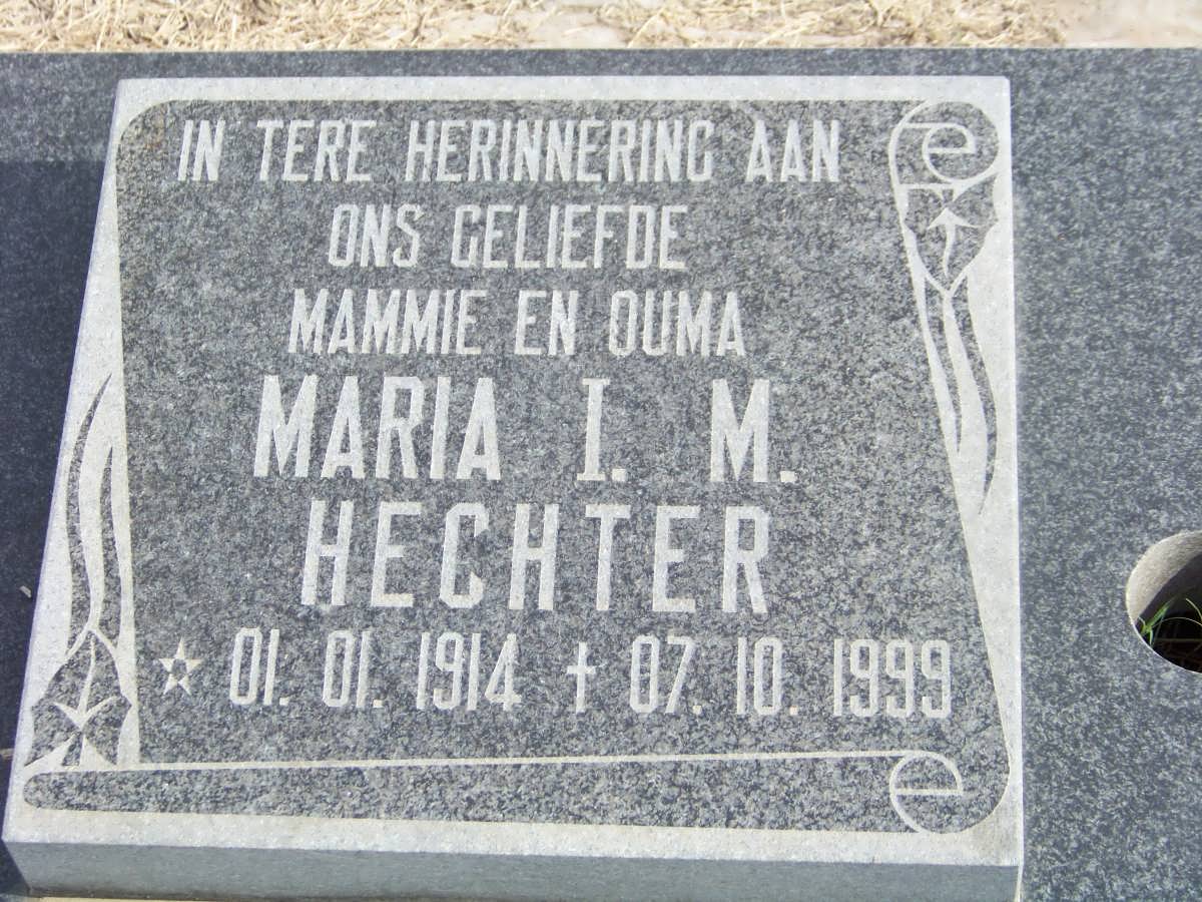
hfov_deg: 22.5
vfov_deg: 17.0
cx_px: 601
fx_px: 3021
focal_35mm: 87
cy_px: 451
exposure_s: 1/400
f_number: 3.2
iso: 64
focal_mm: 14.6
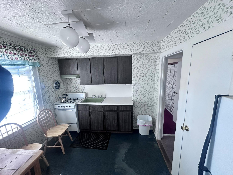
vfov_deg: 85.7
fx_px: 94
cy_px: 88
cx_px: 116
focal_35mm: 14
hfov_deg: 102.1
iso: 160
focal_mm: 2.22
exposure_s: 1/99
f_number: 2.2
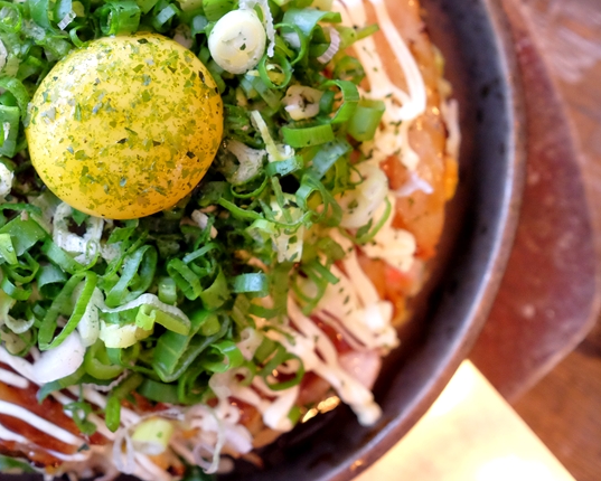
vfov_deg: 27.5
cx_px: 113
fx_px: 979
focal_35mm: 55
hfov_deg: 33.1
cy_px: 161
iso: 3200
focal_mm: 23
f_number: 2.8
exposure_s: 1/52
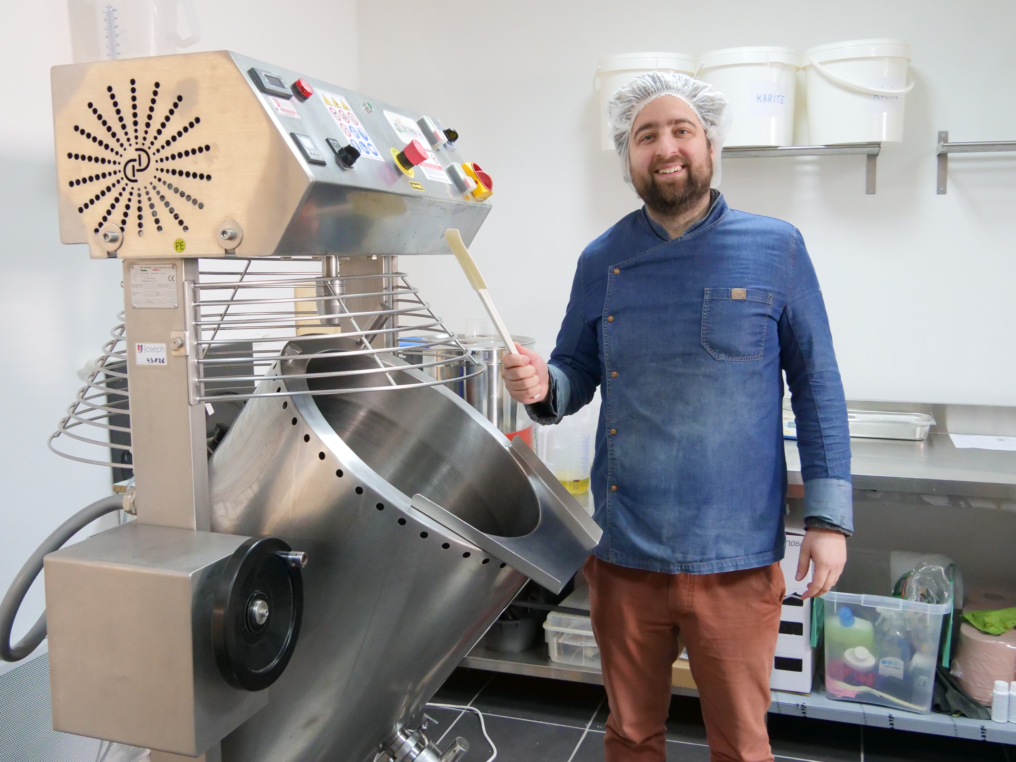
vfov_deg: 42.9
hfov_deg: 55.4
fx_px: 969
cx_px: 508
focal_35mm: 33
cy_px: 381
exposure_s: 1/60
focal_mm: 12
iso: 2000
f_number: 3.5
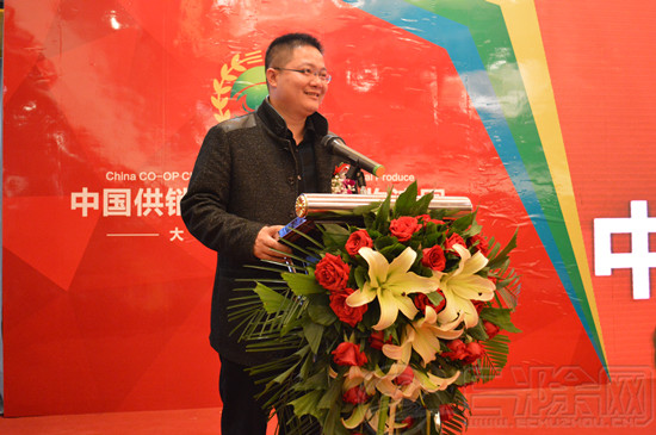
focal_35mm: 39
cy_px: 218
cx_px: 328
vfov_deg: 34.1
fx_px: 710
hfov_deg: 49.6
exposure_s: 1/60
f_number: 4.2
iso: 3200
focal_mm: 26
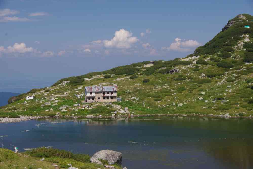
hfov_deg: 20.9
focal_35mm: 98
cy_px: 84
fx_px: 685
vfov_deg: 14.0
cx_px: 126
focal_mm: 65
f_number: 11
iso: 200
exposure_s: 1/100
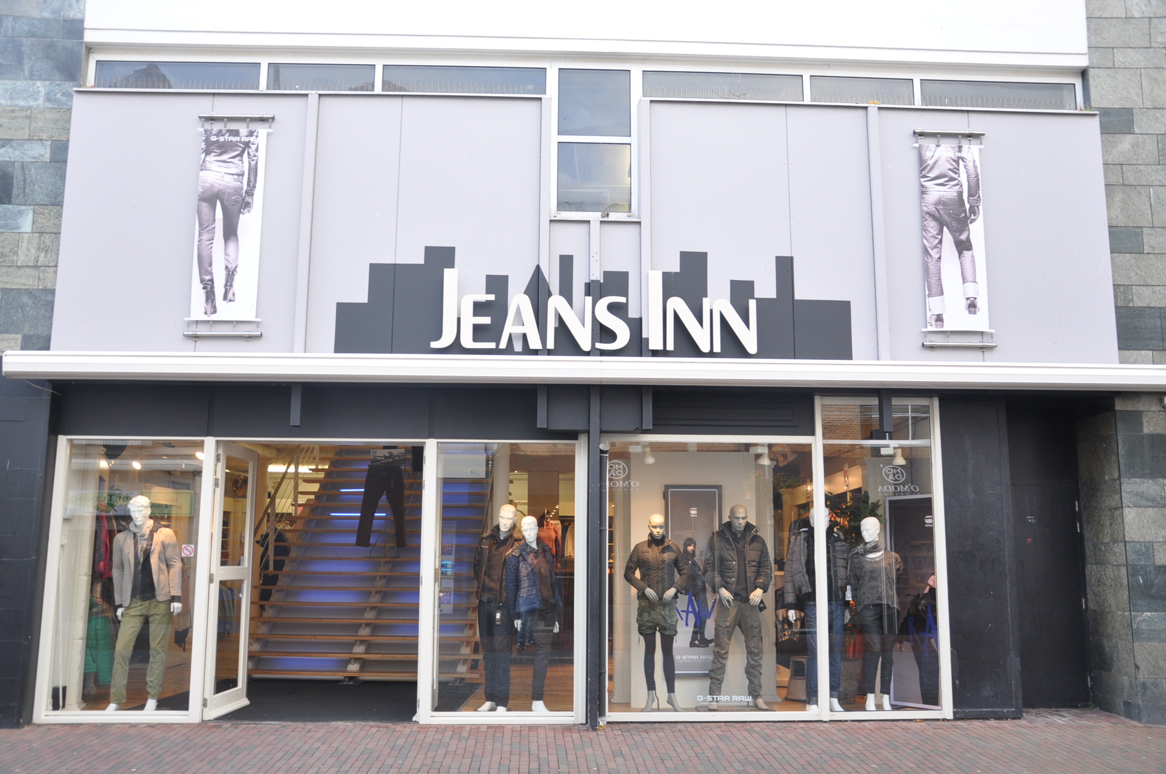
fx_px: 1019
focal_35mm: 32
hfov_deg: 59.6
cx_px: 583
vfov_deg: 41.6
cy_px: 387
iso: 360
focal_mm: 21
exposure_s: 1/125
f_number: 5.6
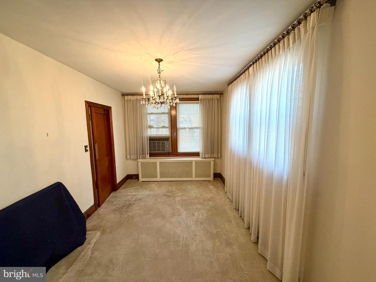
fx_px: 152
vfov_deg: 85.7
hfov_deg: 102.1
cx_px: 188
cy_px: 141
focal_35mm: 14
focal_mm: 2.22
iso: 250
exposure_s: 1/60
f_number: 2.2
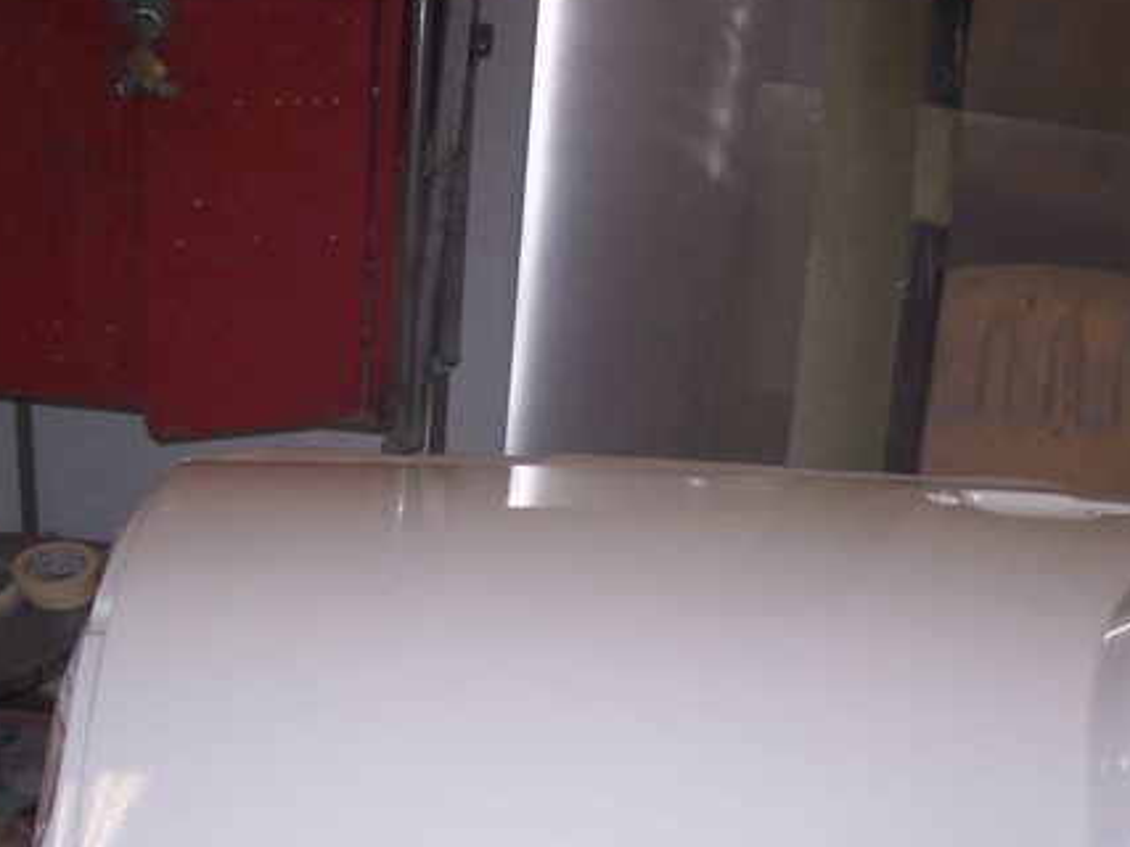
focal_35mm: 57
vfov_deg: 25.4
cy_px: 596
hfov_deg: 33.7
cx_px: 635
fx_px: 1860
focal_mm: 6.3
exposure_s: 1/60
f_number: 2.8
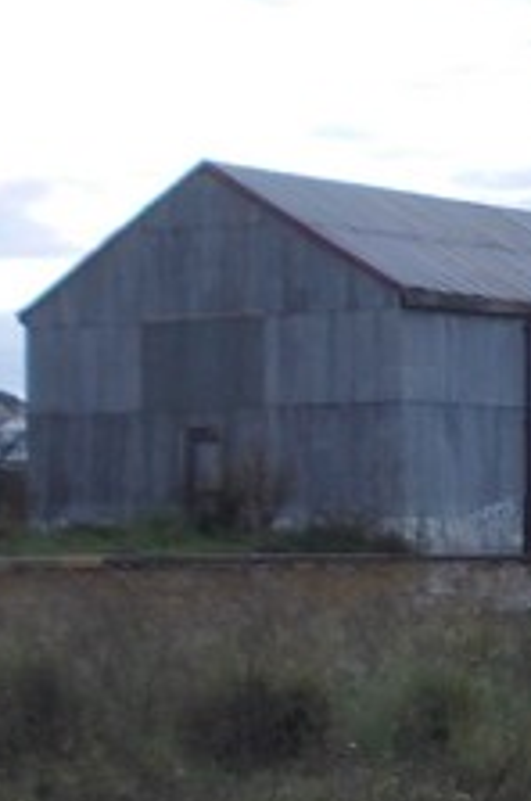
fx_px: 3018
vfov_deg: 15.0
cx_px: 868
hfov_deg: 9.7
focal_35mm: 136
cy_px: 650
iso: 80
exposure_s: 1/40
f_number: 3.1
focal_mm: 5.3
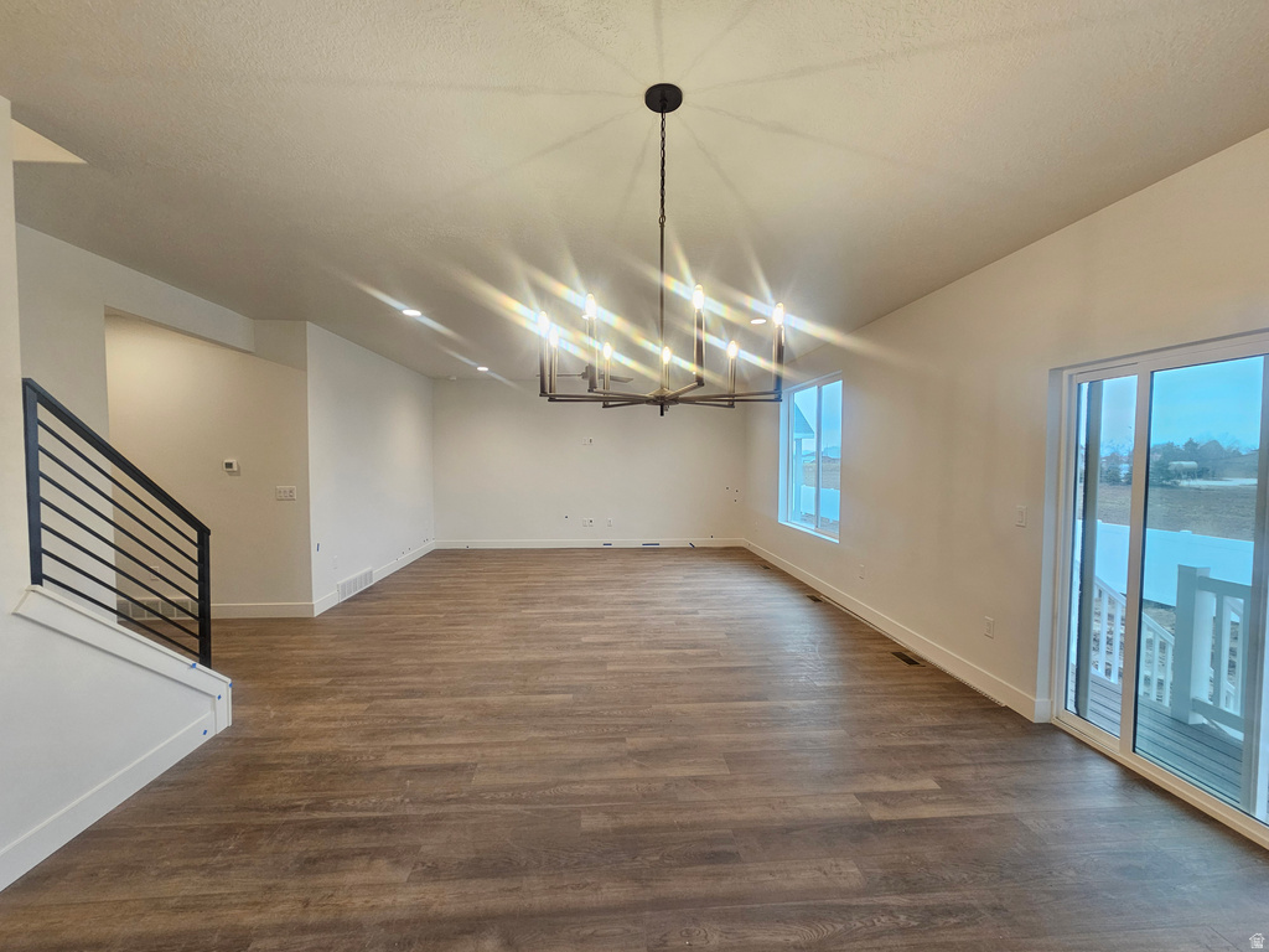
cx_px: 634
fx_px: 477
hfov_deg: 106.2
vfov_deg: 89.9
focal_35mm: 13
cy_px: 476
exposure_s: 1/60
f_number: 2.2
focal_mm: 2.2
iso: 160
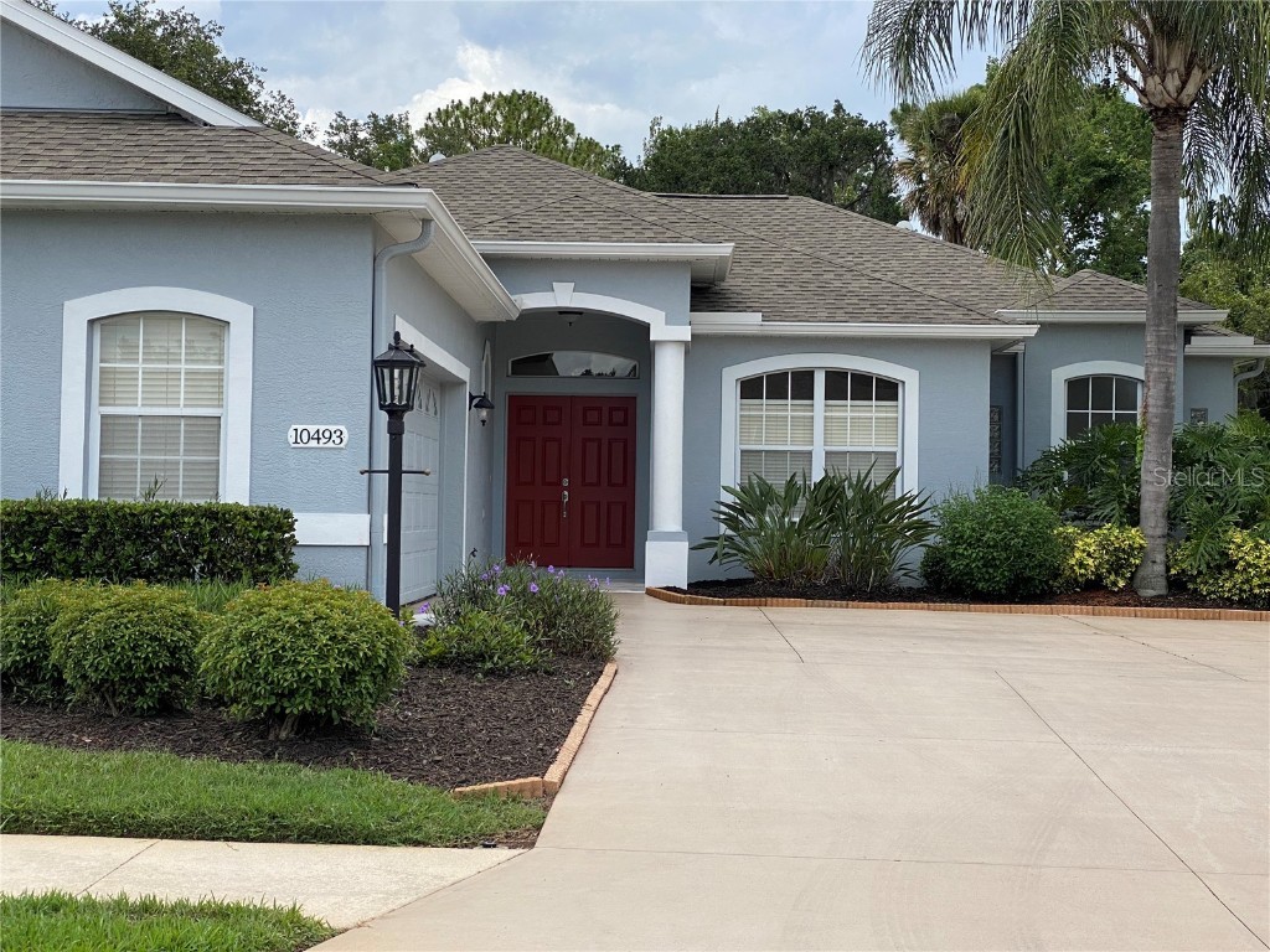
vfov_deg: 28.0
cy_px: 476
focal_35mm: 52
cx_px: 635
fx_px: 1908
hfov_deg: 36.8
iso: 20
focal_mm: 6
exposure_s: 1/1916
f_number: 2
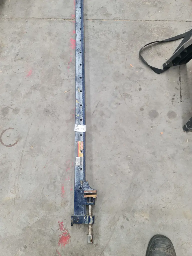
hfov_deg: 54.9
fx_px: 185
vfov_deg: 69.4
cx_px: 96
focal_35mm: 25
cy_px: 128
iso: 160
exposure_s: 1/100
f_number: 1.8
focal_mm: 7
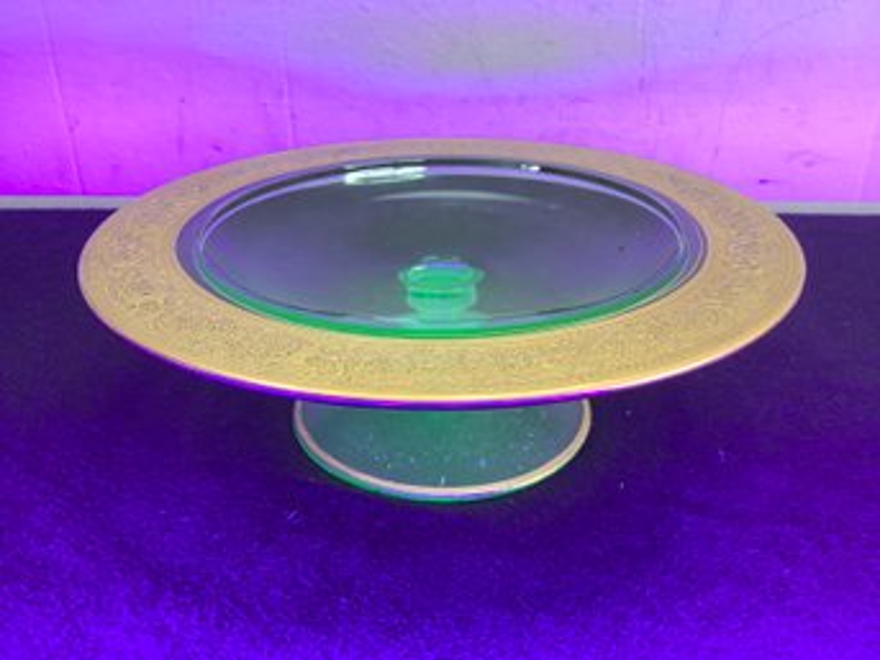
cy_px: 330
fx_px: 788
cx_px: 440
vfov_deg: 45.4
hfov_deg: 58.4
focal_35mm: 31
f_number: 2.4
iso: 80
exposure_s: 1/50
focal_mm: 3.3
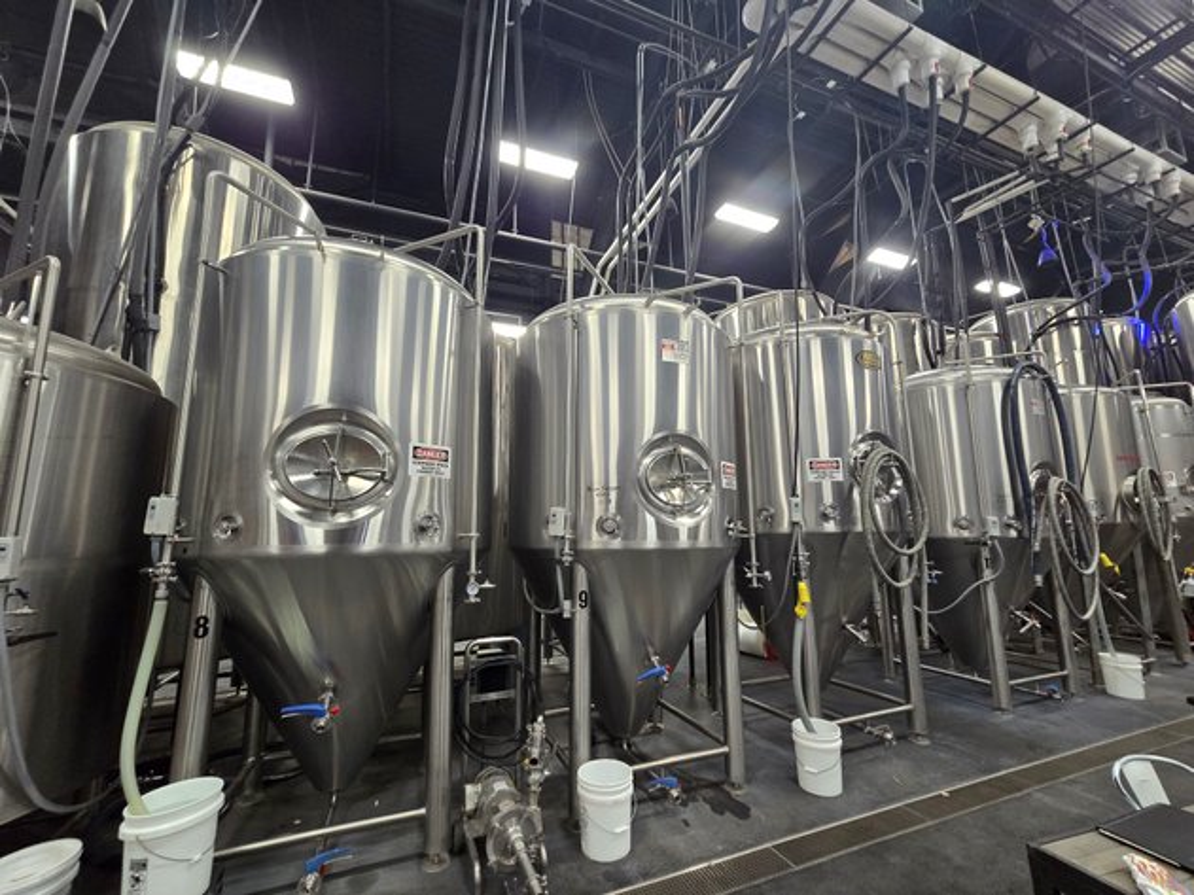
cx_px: 597
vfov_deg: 89.9
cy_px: 448
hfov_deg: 106.2
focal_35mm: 13
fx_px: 448
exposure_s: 1/60
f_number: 2.2
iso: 320
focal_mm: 2.2
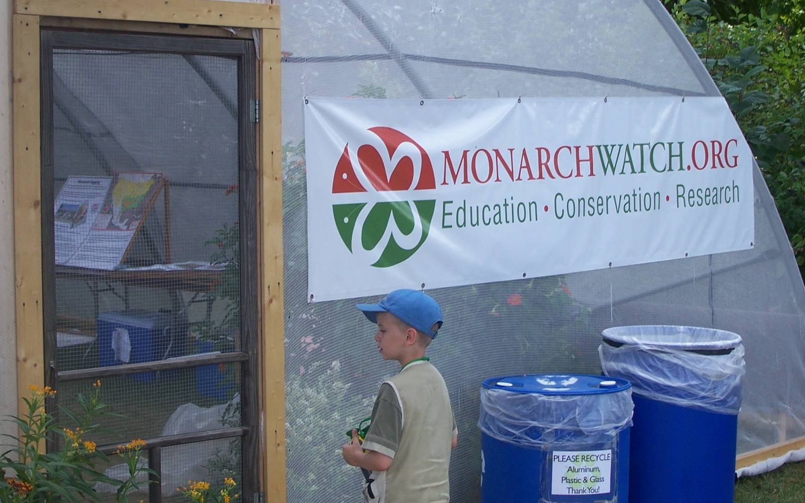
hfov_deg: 26.8
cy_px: 228
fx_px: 1689
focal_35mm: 77
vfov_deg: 16.9
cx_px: 405
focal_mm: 12.3
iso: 80
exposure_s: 1/250
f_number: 3.4
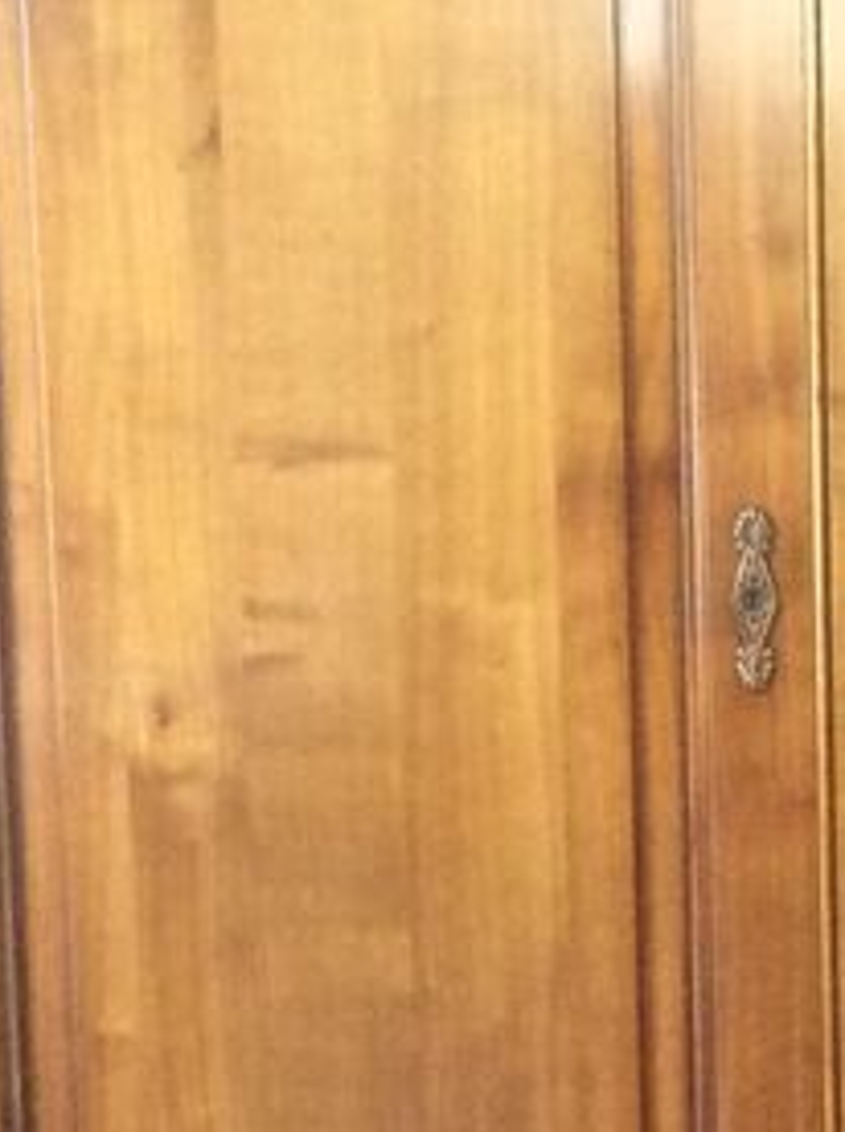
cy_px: 894
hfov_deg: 12.5
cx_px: 921
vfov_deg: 16.9
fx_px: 3787
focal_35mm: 116
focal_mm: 3.3
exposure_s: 1/25
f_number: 2.4
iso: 250
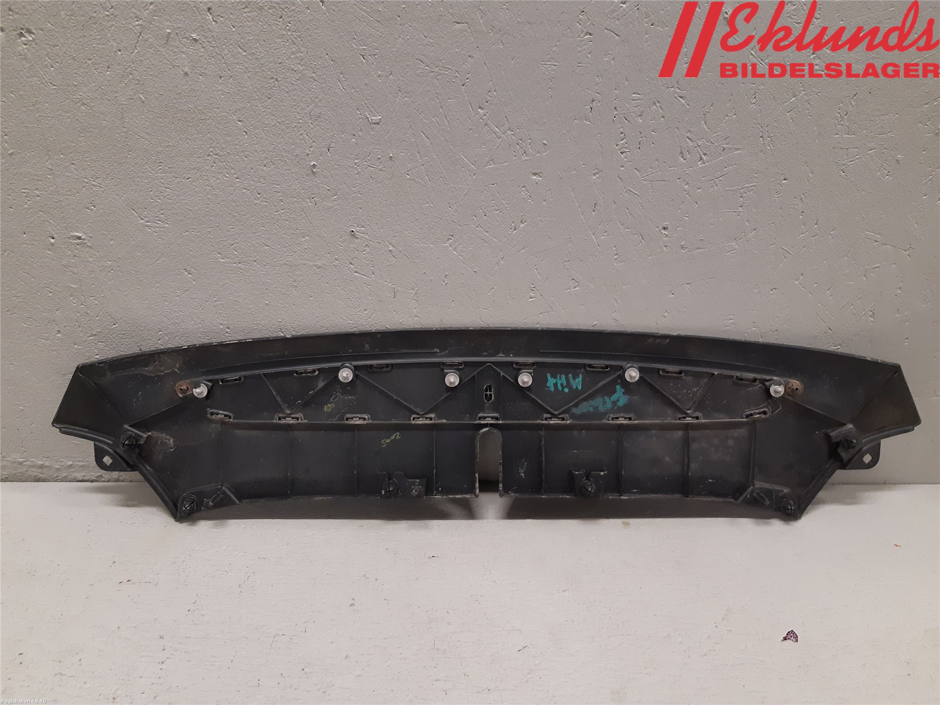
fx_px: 706
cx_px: 470
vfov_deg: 53.1
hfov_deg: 67.3
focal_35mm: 26
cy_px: 352
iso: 160
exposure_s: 1/50
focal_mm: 3.93
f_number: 1.7
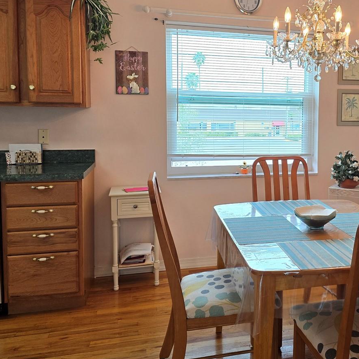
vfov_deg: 44.7
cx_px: 286
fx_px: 434
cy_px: 143
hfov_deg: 42.9
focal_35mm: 37
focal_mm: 6.3
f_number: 1.7
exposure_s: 1/120
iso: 100
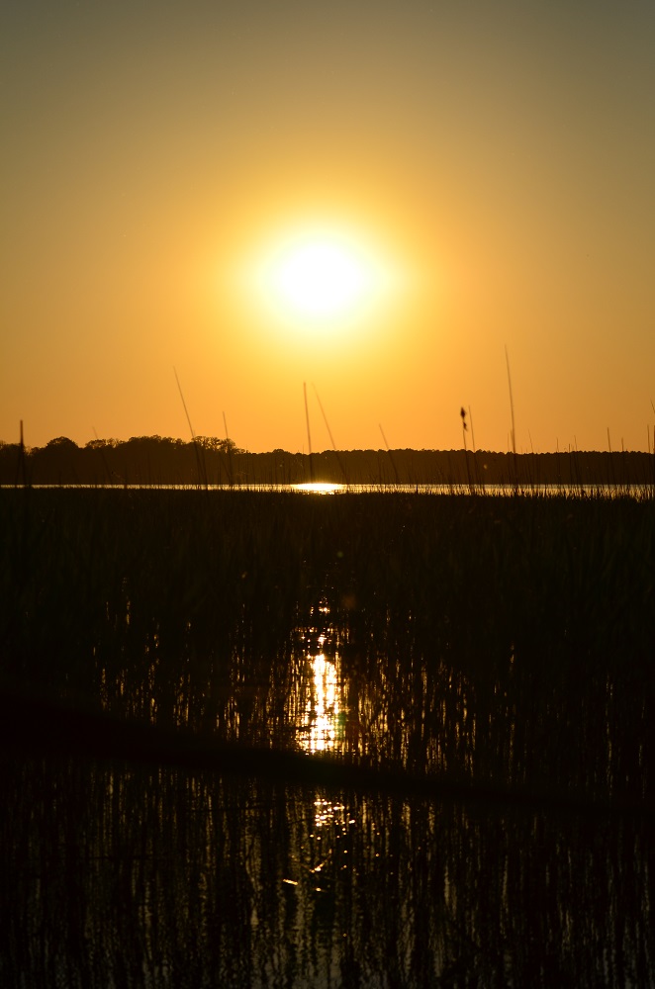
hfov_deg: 13.0
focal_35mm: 105
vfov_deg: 19.5
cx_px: 328
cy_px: 494
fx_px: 2879
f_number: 4.5
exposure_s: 1/8000
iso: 160
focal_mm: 70
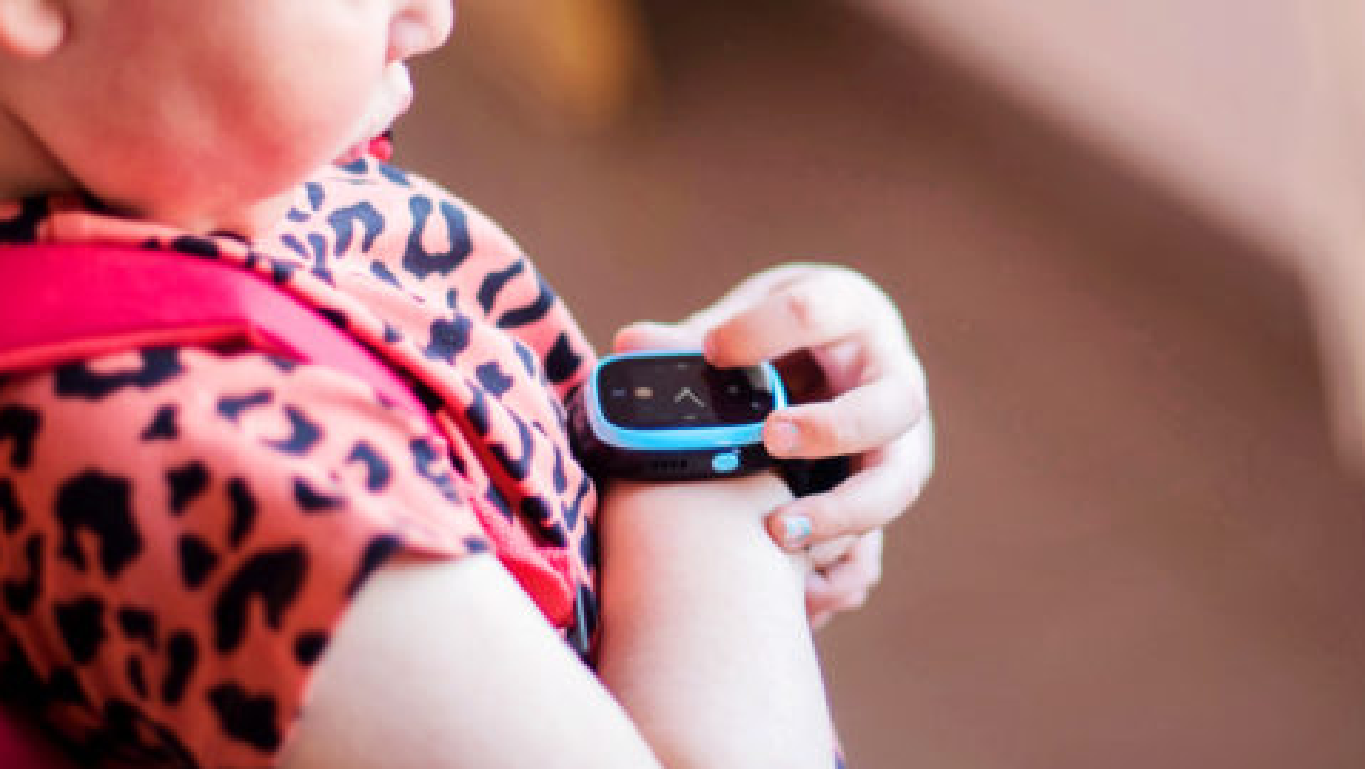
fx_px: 4056
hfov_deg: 19.0
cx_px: 1020
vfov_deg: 10.8
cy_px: 199
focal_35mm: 112
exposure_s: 1/160
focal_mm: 50
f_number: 1.4
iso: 100
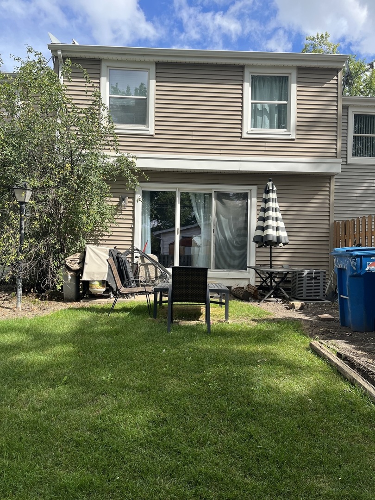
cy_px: 250
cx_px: 188
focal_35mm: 26
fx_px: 376
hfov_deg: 53.1
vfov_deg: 67.3
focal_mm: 5.1
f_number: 1.6
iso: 50
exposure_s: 1/1776
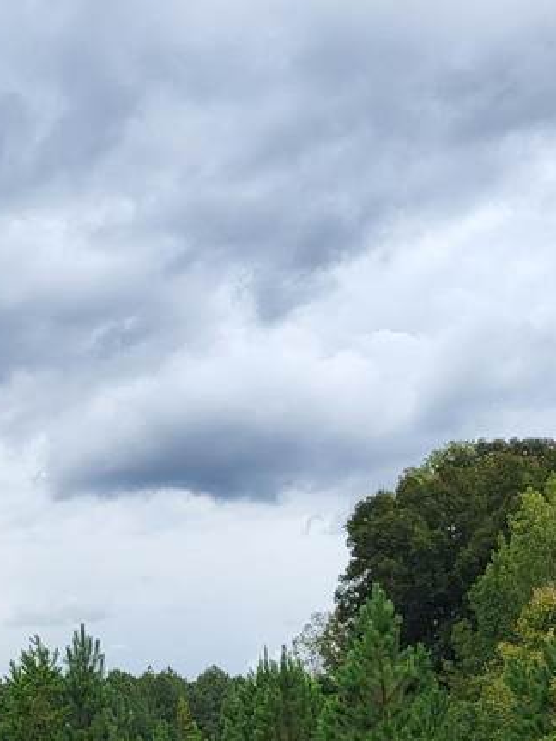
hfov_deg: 18.8
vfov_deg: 24.0
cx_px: 36
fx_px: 1649
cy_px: 768
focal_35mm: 77
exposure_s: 1/1238
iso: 40
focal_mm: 5.4
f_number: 1.8
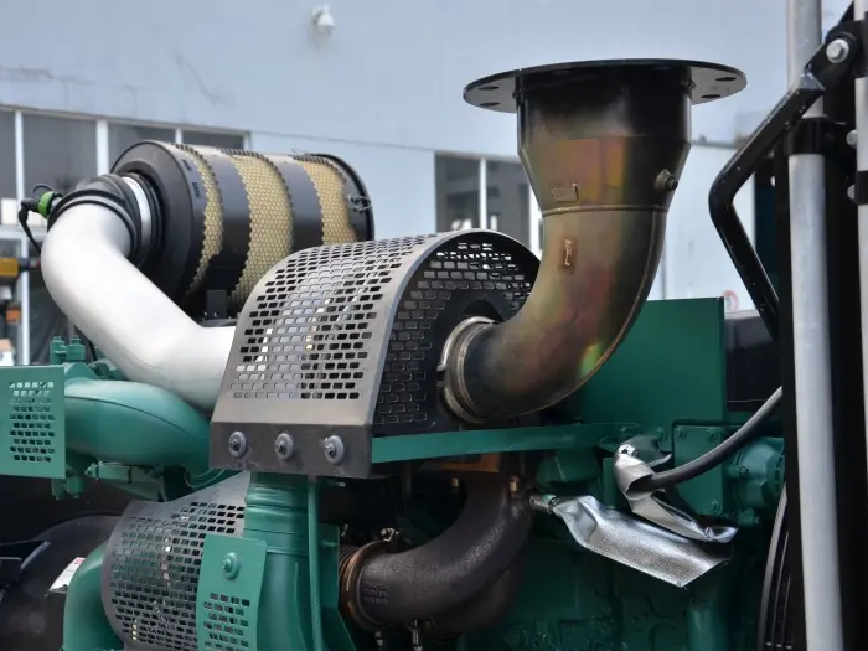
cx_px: 433
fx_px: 1443
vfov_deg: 25.4
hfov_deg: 33.5
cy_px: 327
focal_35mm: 58
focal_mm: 35
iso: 200
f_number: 5
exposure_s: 1/100
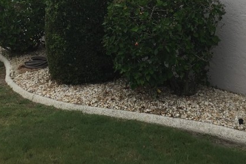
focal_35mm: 73
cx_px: 123
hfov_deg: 27.7
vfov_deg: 18.1
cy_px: -10
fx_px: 499
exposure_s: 1/1364
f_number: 2.2
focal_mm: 4.15
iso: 32
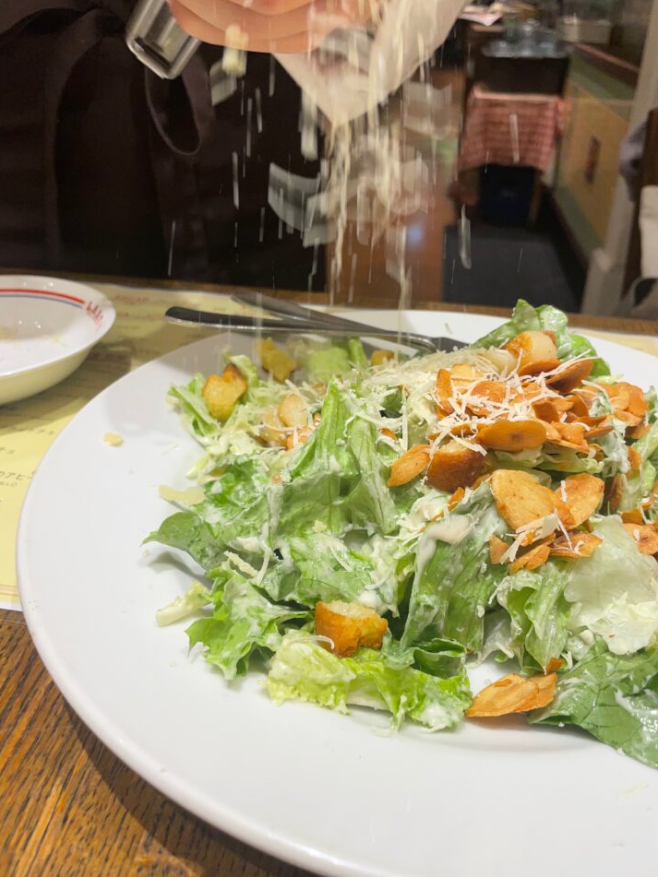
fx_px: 710
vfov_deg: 63.4
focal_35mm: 28
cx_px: 353
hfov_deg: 49.7
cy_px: 421
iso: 64
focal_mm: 4.2
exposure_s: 1/100
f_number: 1.6
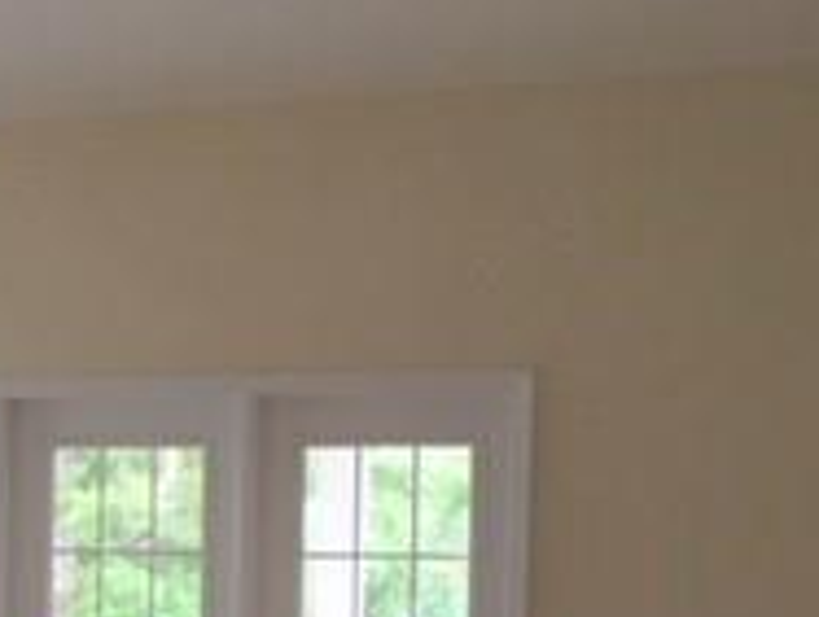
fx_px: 2347
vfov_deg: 14.6
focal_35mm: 99
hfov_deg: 18.9
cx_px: -127
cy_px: 678
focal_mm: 4.15
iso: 32
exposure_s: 1/30
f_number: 2.2
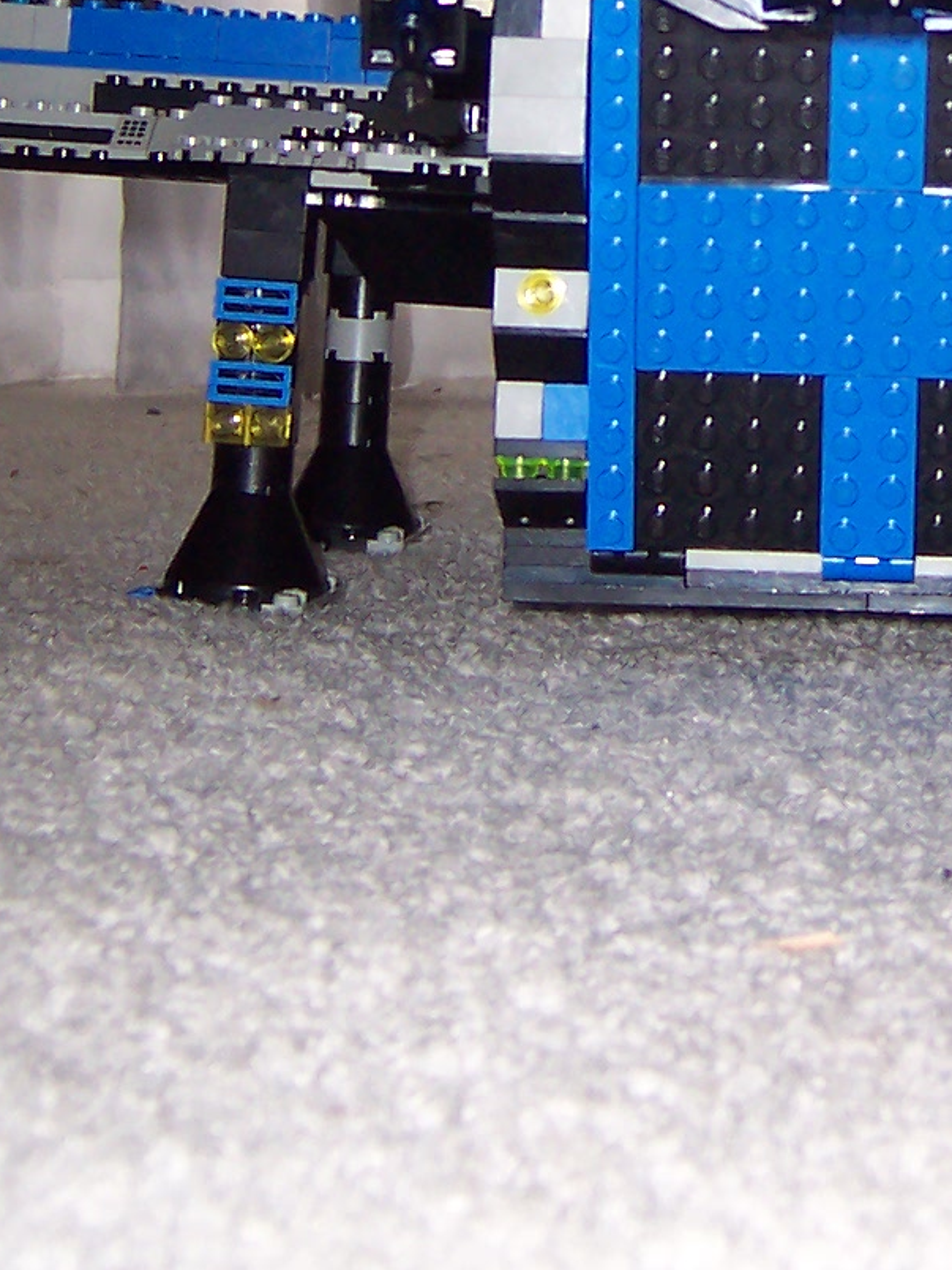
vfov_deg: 20.6
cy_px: -79
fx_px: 3337
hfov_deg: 15.9
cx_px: 955
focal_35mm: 91
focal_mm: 5.6
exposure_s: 1/60
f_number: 2.8
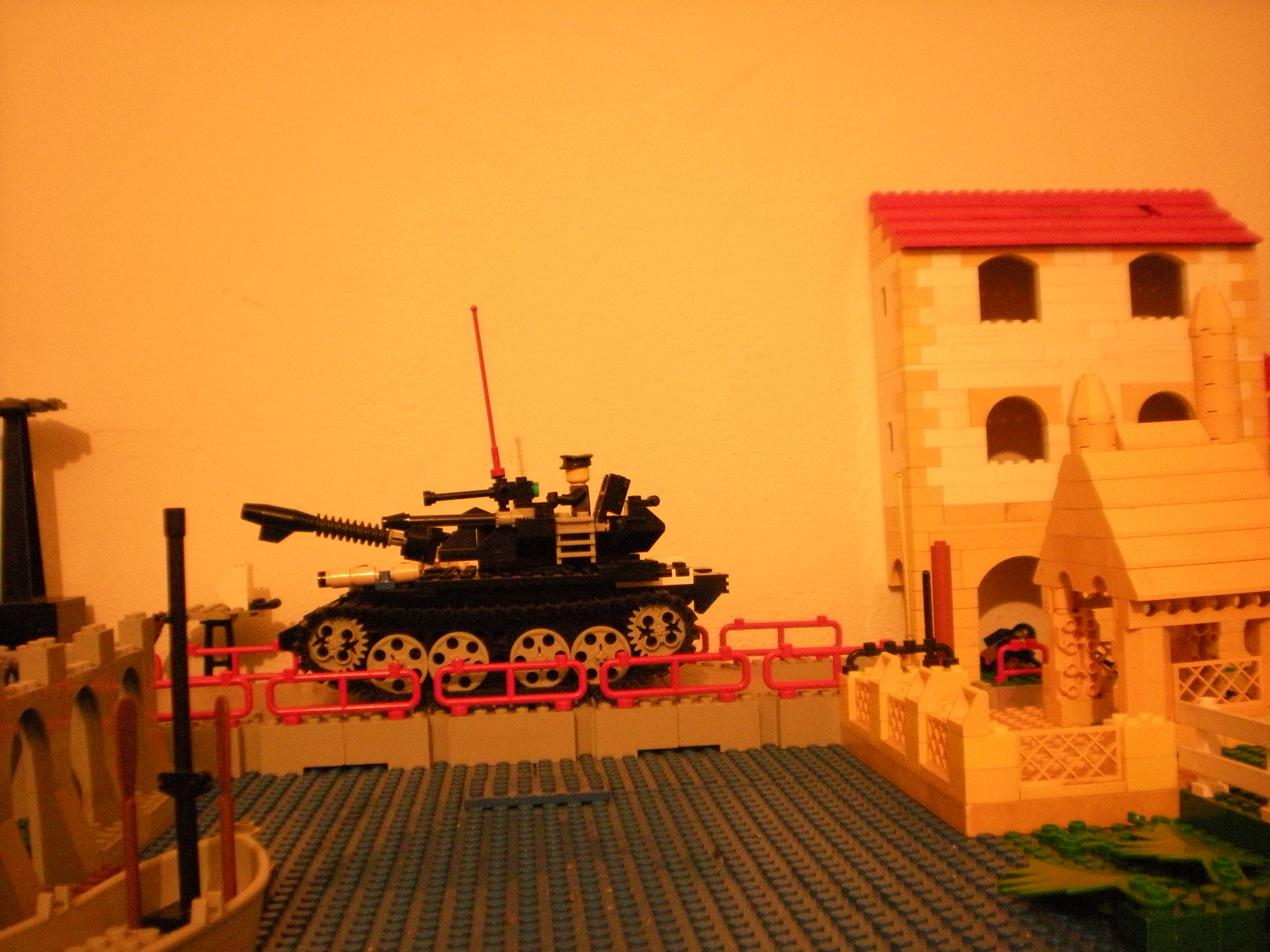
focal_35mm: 38
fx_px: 1394
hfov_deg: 49.0
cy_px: 476
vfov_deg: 37.7
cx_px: 635
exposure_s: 1/8
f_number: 3.1
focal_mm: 6.3
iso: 547
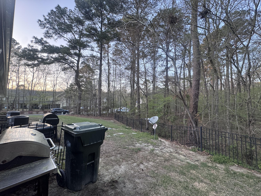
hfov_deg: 102.1
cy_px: 98
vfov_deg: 85.7
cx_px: 130
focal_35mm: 14
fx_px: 106
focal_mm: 2.22
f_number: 2.2
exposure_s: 1/99
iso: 100
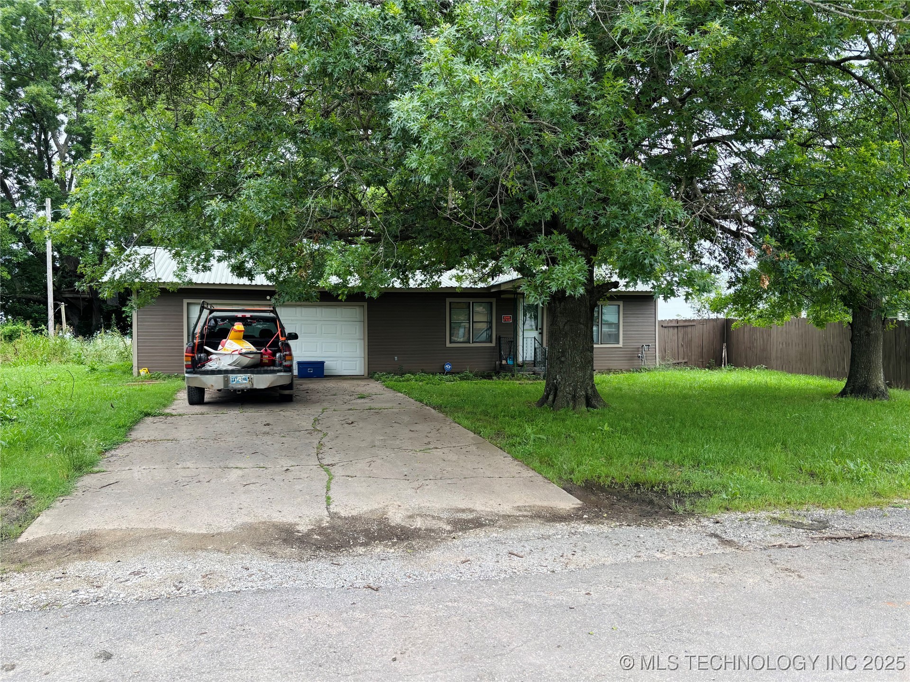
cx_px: 455
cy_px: 341
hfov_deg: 67.3
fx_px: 683
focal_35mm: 26
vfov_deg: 53.1
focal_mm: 5.96
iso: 50
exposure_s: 1/662
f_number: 1.6
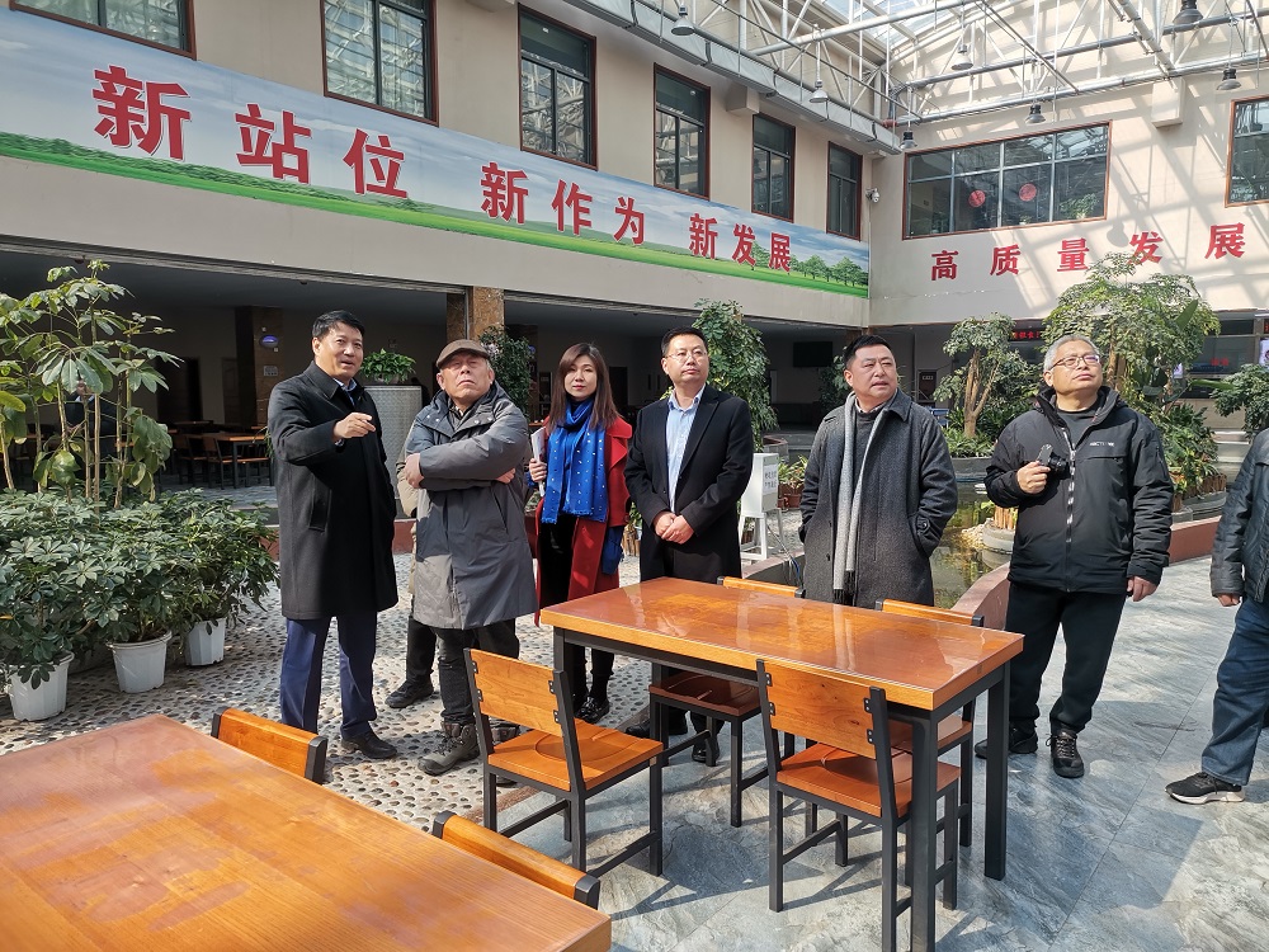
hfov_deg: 67.3
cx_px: 634
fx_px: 953
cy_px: 476
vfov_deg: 53.1
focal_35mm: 26
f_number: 1.8
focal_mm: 4.75
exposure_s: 1/518
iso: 50
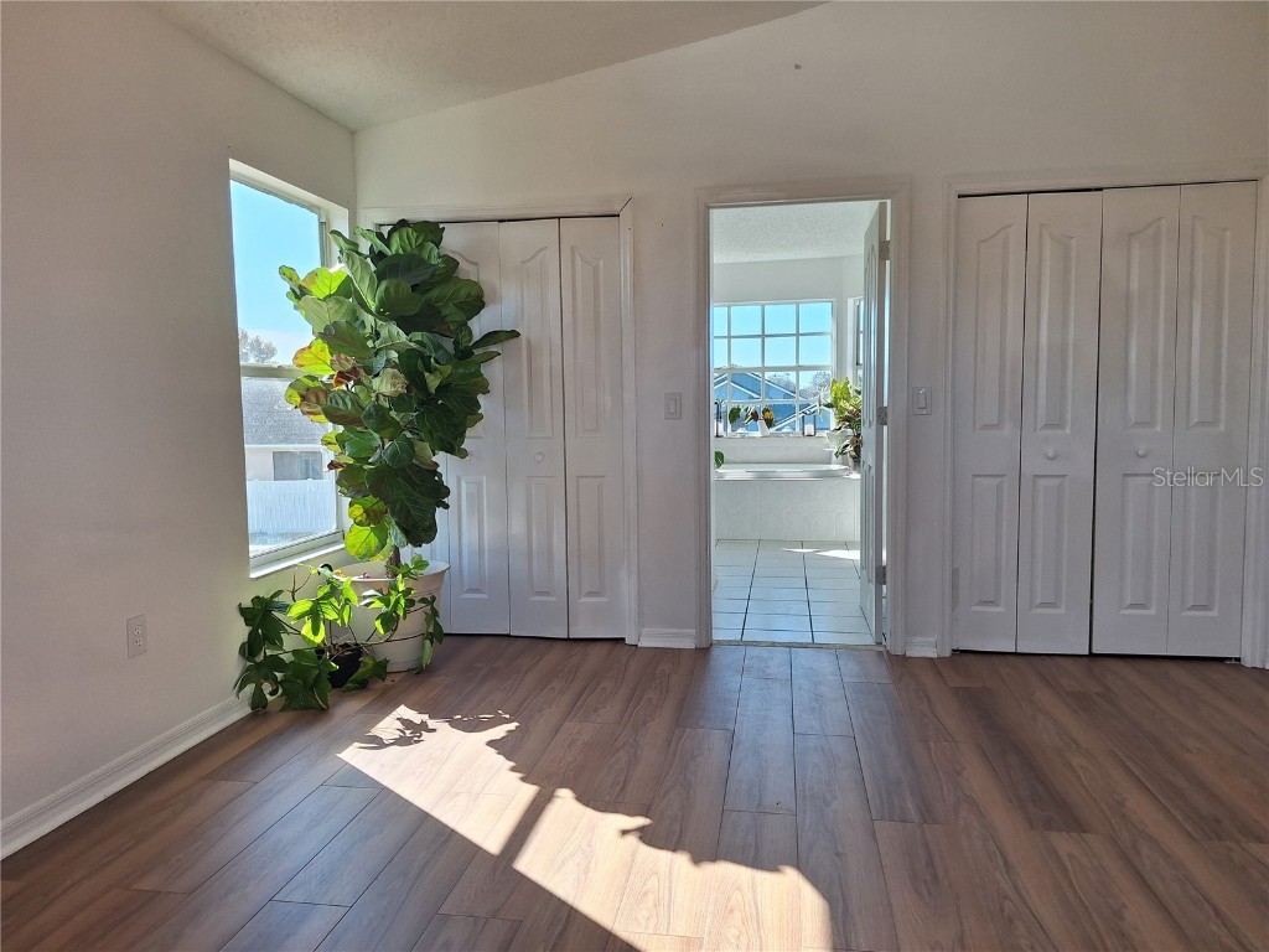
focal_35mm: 23
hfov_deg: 73.9
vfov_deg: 58.9
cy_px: 476
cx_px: 634
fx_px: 843
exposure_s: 1/610
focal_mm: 5.54
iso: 40
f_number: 1.8
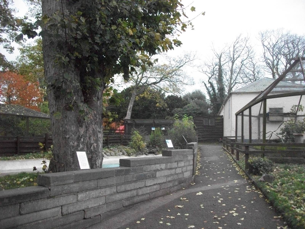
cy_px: 114
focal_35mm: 32
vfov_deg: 44.2
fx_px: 282
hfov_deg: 56.8
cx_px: 152
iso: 706
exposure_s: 1/500
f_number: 2.9
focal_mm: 5.7
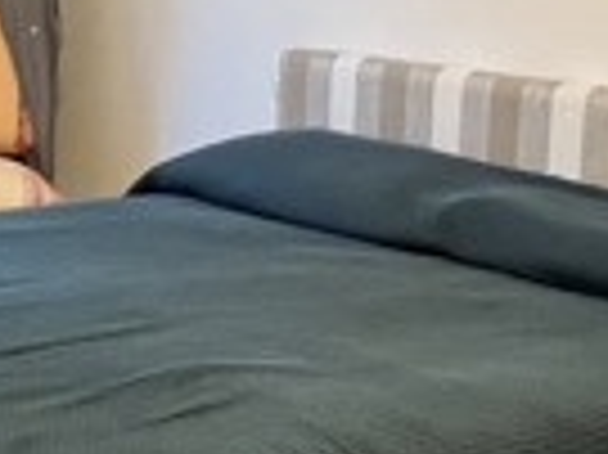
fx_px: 1351
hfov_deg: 25.3
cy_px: 63
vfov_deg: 18.8
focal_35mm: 77
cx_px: 261
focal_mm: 1.57
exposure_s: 1/50
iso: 640
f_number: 1.8
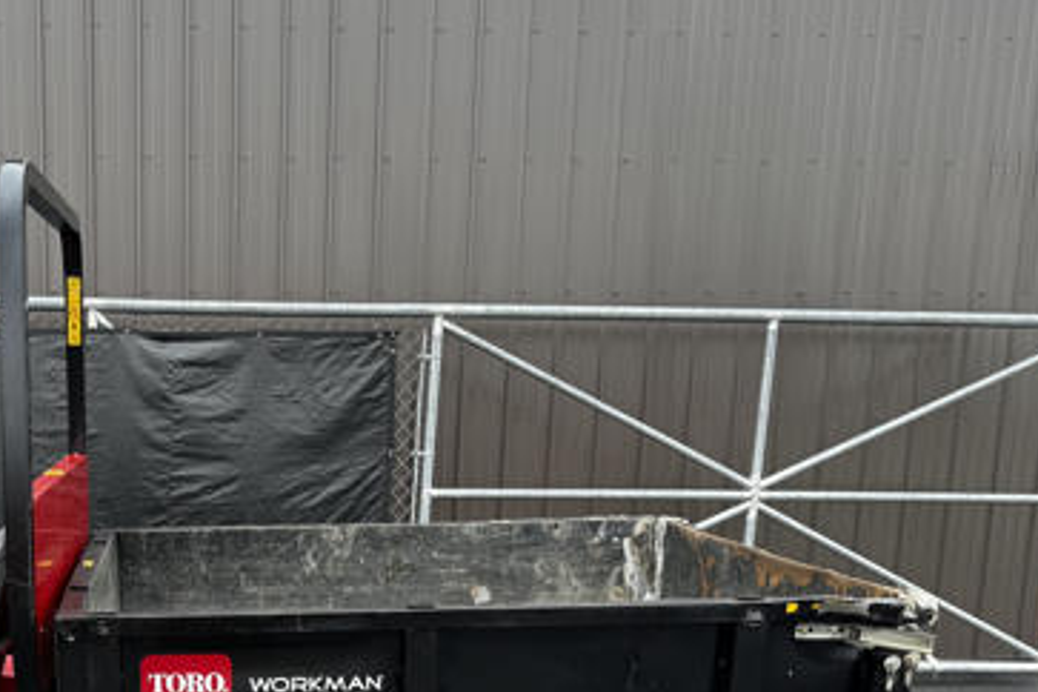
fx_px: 1269
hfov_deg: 42.0
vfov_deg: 29.0
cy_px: 655
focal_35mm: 44
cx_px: 166
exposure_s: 1/259
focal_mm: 6.76
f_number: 1.78
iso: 64
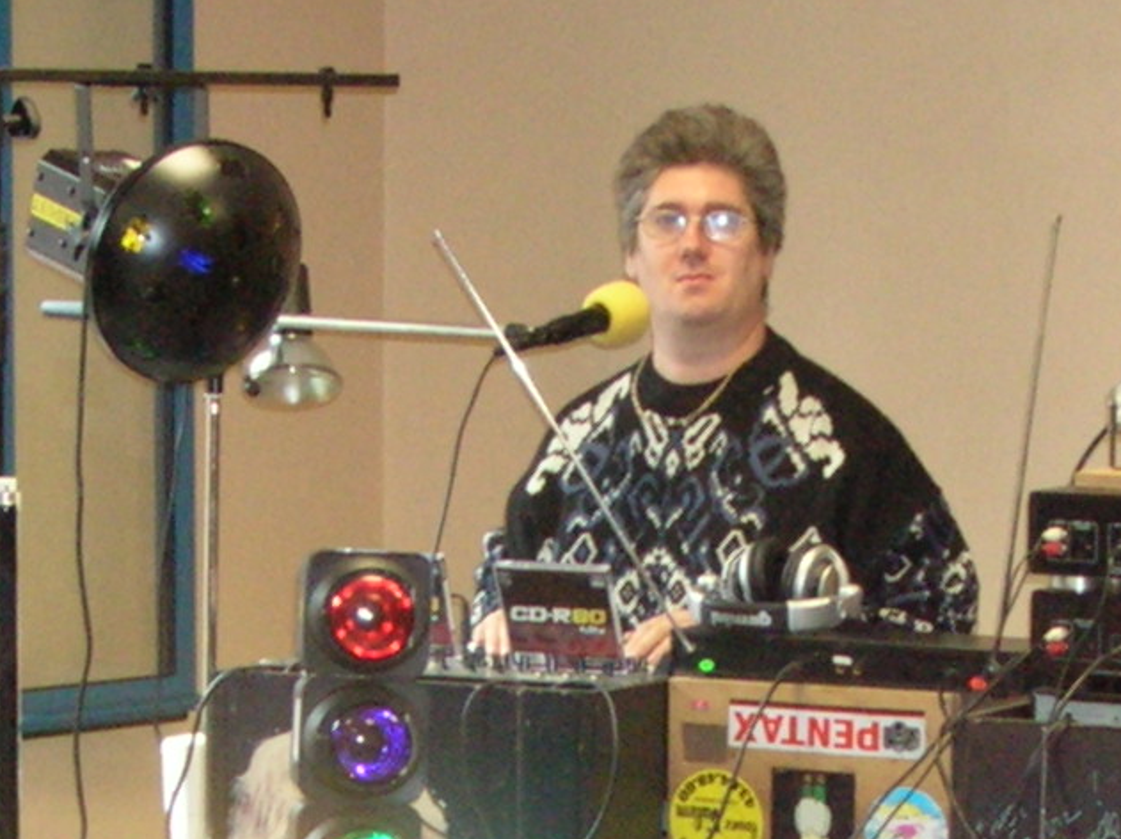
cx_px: 657
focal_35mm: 127
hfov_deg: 15.5
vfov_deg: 11.5
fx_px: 4109
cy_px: 834
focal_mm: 5.8
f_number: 2.8
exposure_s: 1/30
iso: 200
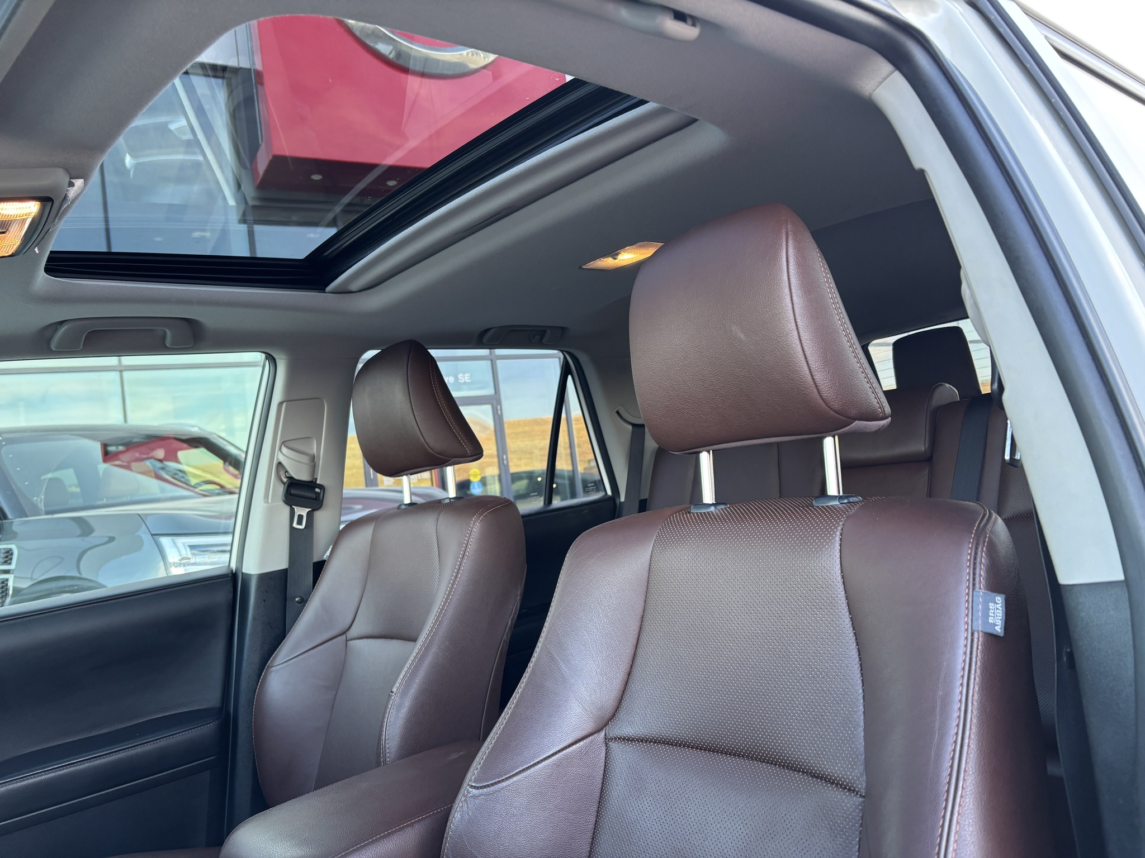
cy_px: 429
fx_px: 860
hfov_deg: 67.3
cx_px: 572
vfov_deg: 53.1
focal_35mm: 26
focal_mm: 5.96
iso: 100
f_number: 1.6
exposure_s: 1/121
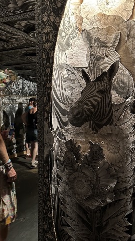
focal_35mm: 35
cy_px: 123
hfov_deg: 33.7
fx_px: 223
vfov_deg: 56.6
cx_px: 68
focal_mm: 6.86
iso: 1250
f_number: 1.78
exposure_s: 1/30
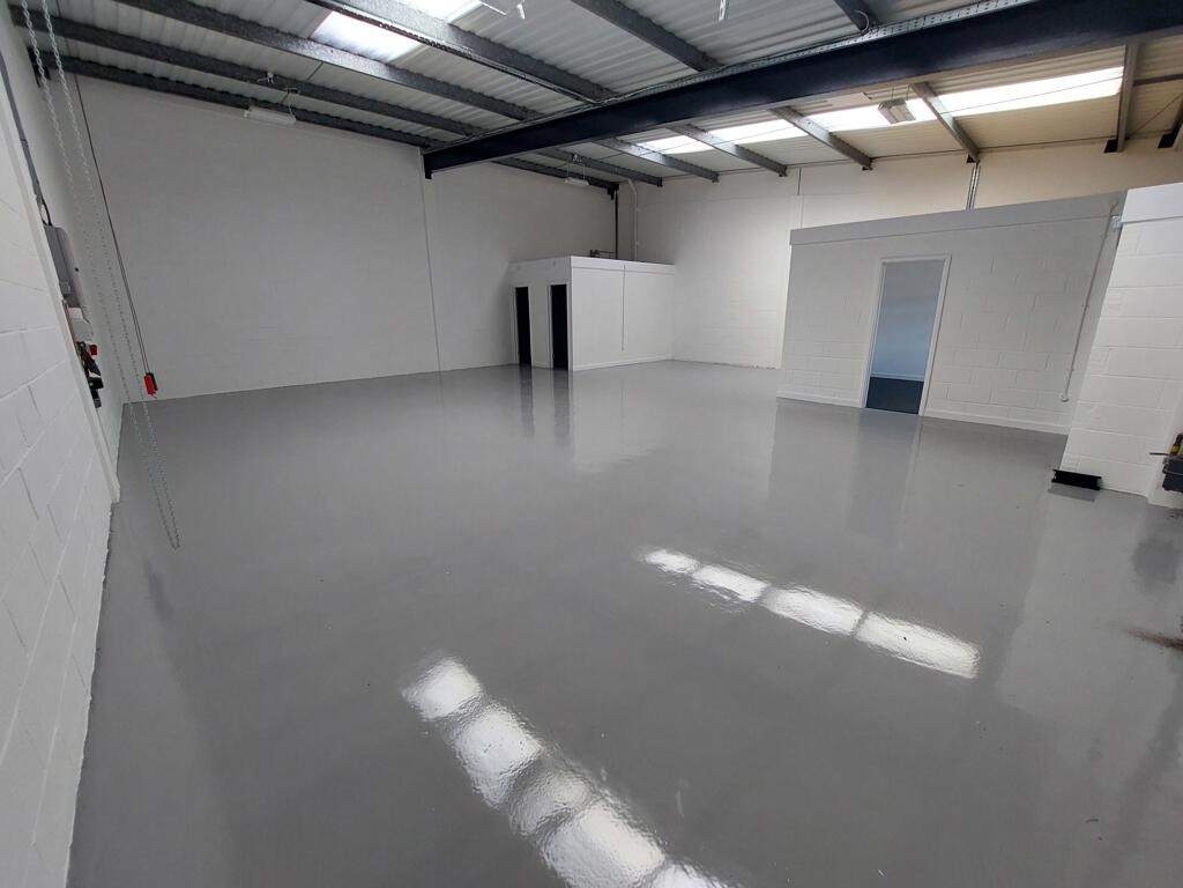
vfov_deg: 89.9
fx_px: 444
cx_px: 592
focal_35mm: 13
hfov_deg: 106.2
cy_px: 444
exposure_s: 1/50
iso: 80
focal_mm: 1.74
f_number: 2.2
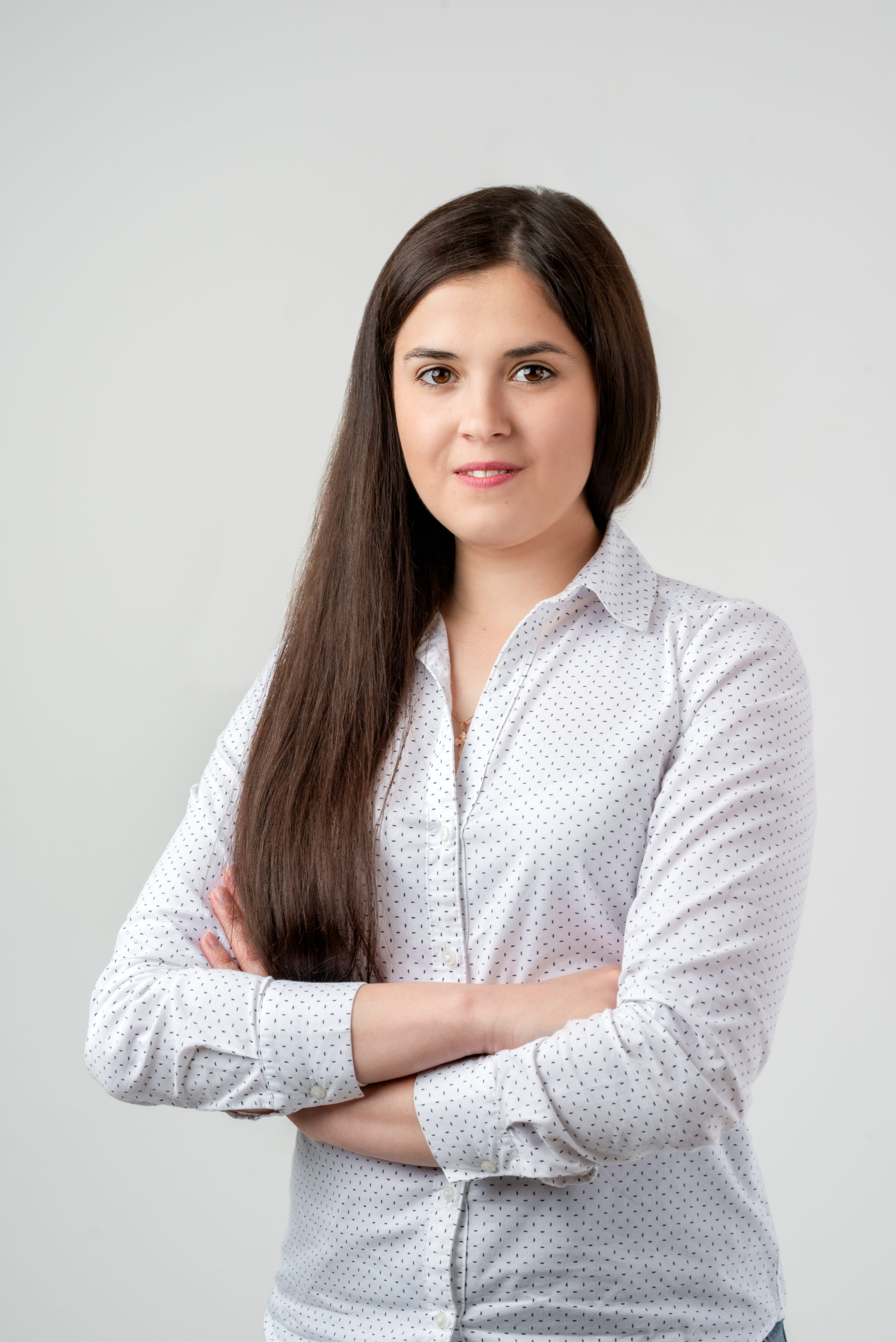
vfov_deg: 23.9
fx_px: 3170
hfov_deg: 16.1
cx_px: 448
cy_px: 671
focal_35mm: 85
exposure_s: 1/160
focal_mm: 85
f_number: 9
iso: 320
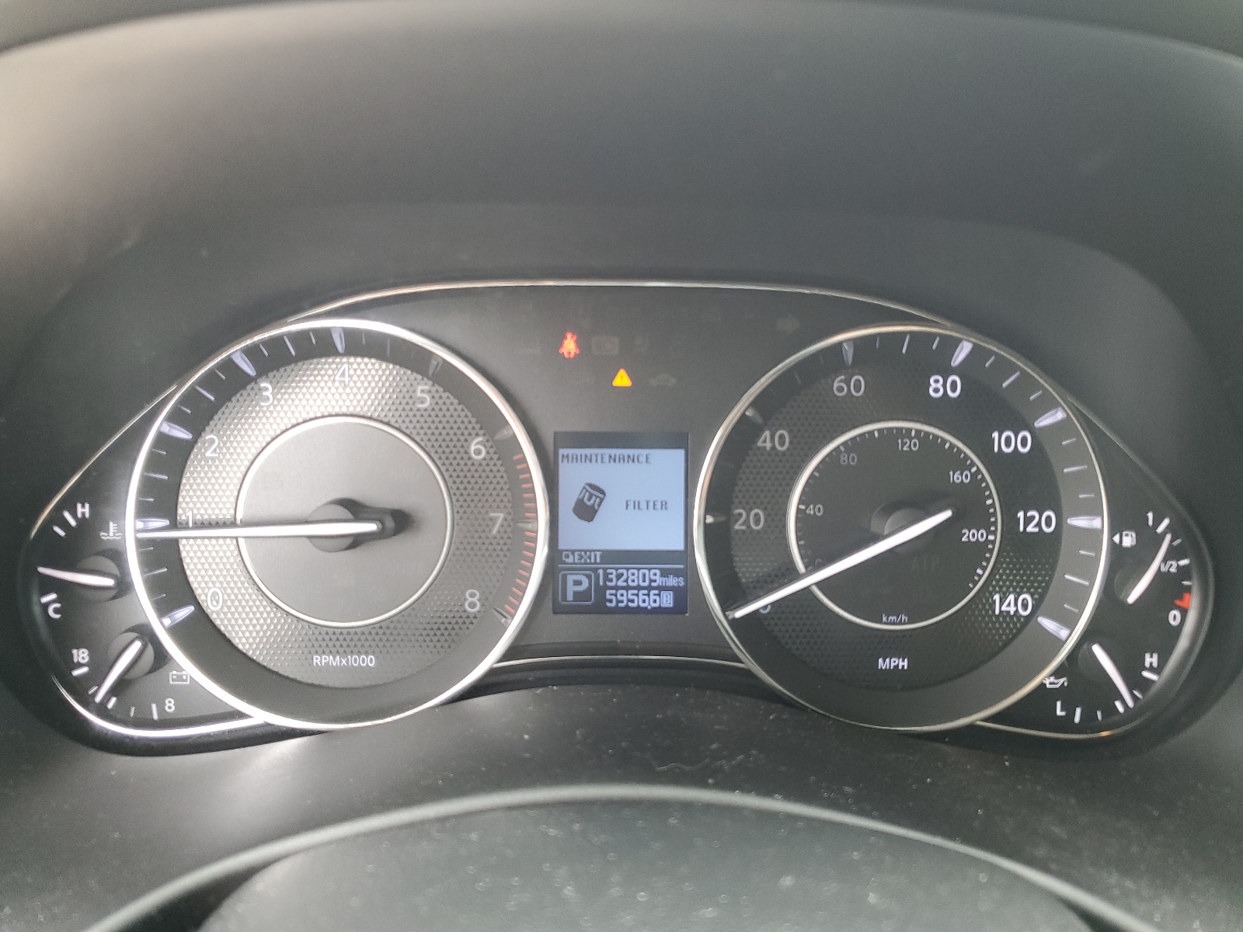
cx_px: 622
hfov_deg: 67.3
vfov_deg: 53.1
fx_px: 934
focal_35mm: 26
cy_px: 466
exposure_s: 1/120
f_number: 1.5
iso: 99
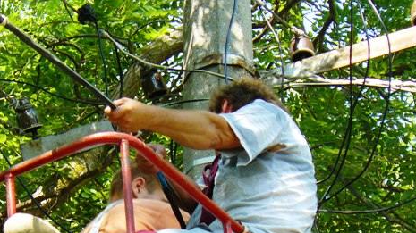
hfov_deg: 5.6
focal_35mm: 384
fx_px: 4234
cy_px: 185
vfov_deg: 3.2
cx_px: 138
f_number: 4
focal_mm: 42.6
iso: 100
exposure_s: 1/100
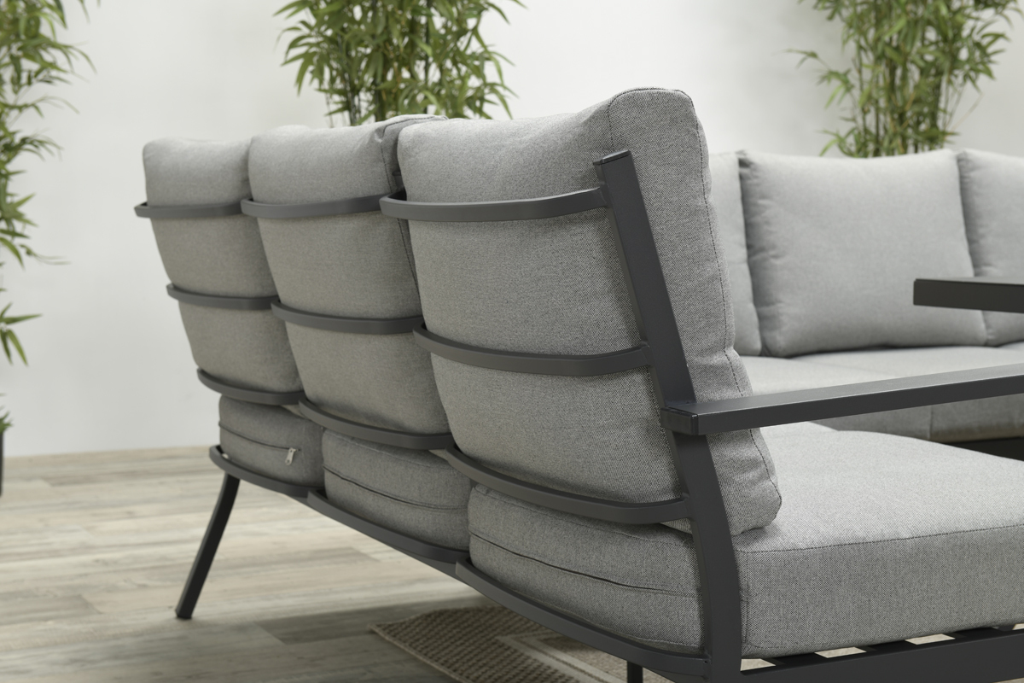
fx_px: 1763
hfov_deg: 32.4
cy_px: 342
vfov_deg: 21.9
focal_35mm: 62
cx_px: 512
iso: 64
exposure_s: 1/200
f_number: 11
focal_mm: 62
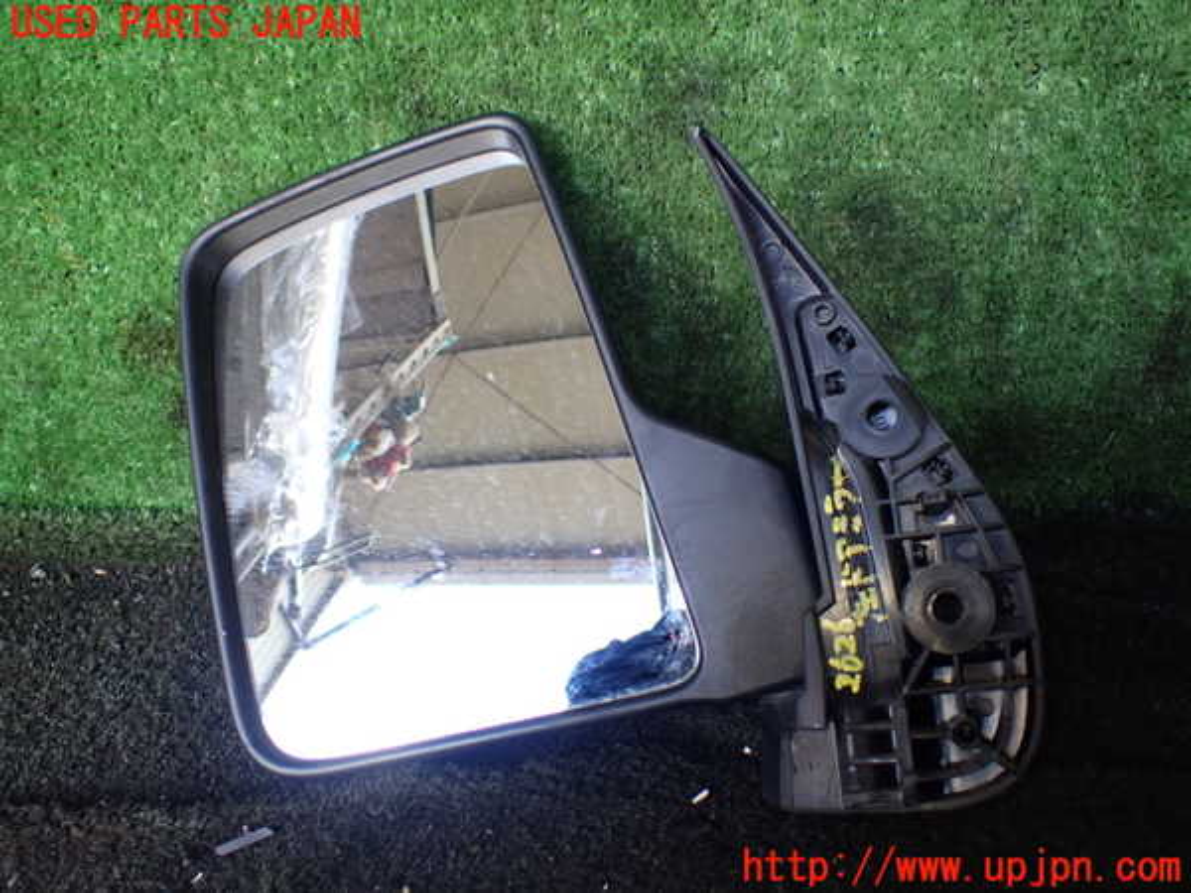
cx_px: 596
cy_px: 446
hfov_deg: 60.0
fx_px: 1032
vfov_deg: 46.8
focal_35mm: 30
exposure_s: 1/125
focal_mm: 5.4
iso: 250
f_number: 2.3
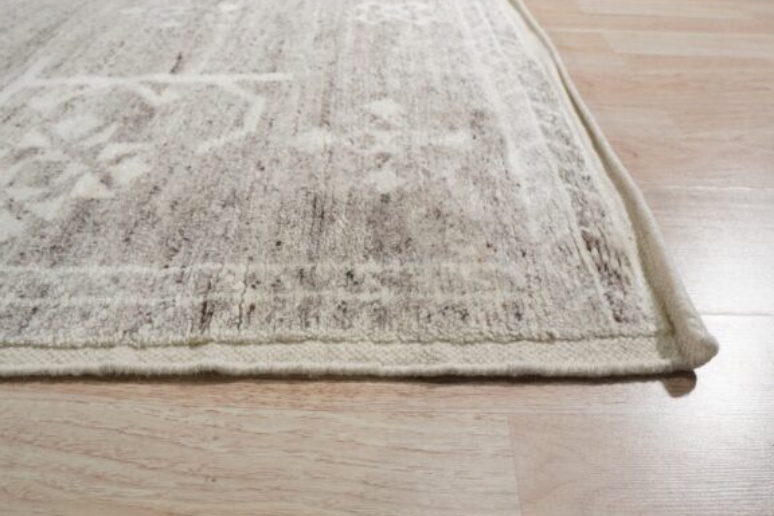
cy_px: 254
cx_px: 380
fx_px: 537
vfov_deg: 51.3
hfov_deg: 71.5
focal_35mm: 25
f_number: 5
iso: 1000
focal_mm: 16
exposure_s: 1/200
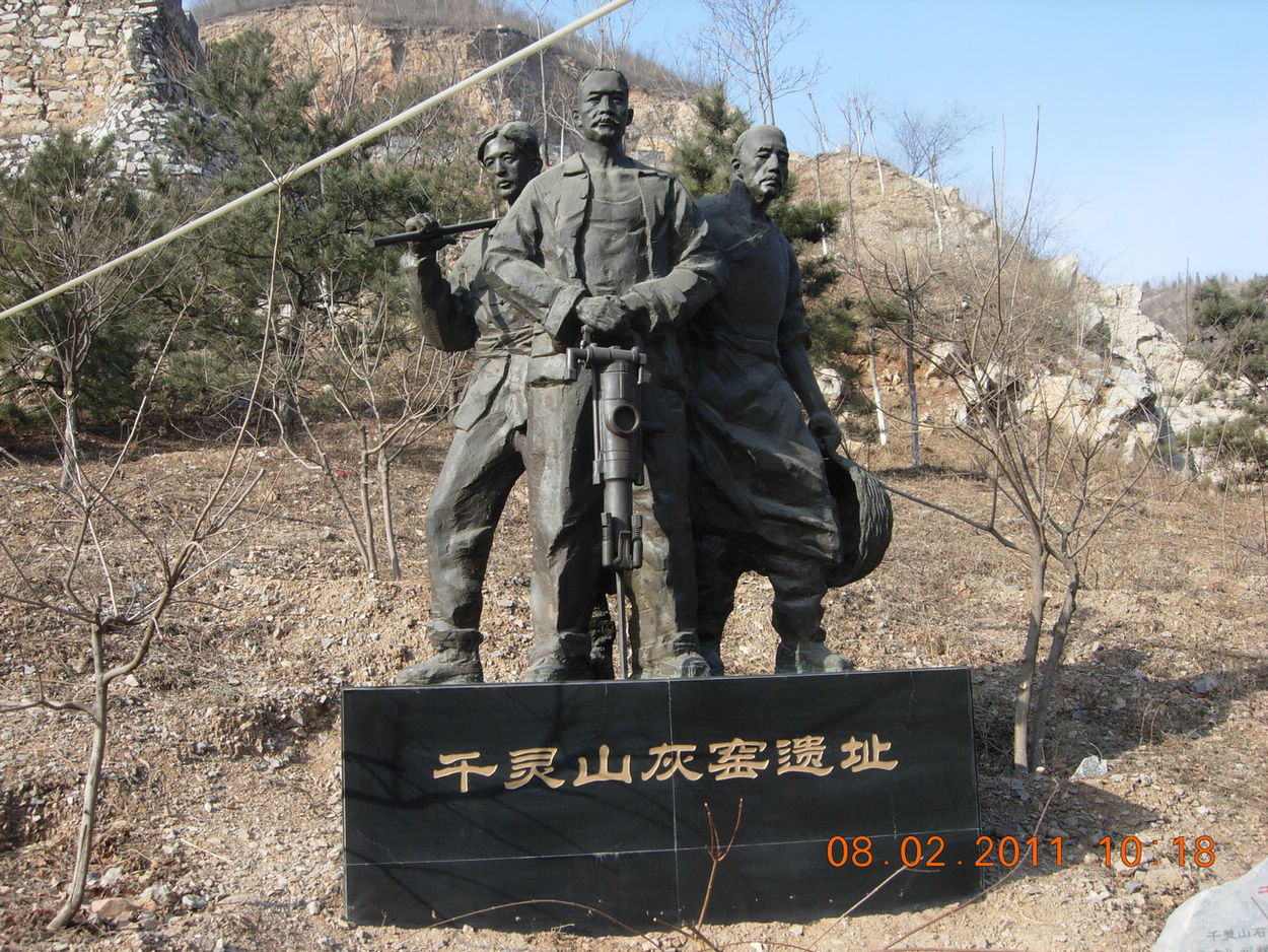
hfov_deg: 51.3
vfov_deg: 39.7
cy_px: 476
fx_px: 1319
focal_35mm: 36
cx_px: 634
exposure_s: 1/186
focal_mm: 7.5
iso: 50
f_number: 4.8
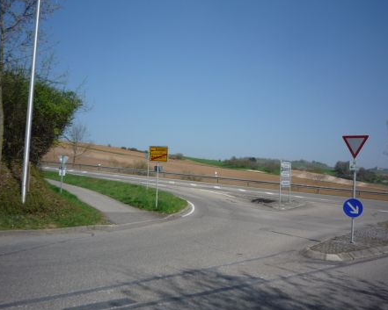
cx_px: 194
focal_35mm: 34
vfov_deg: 43.4
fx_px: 391
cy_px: 156
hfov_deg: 52.8
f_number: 5.6
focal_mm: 5.2
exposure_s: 1/640
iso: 100
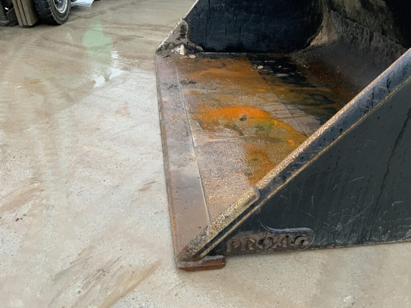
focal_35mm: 29
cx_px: 206
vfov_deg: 48.2
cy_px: 154
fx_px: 344
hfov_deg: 61.7
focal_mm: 3
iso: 125
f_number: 1.8
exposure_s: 1/60
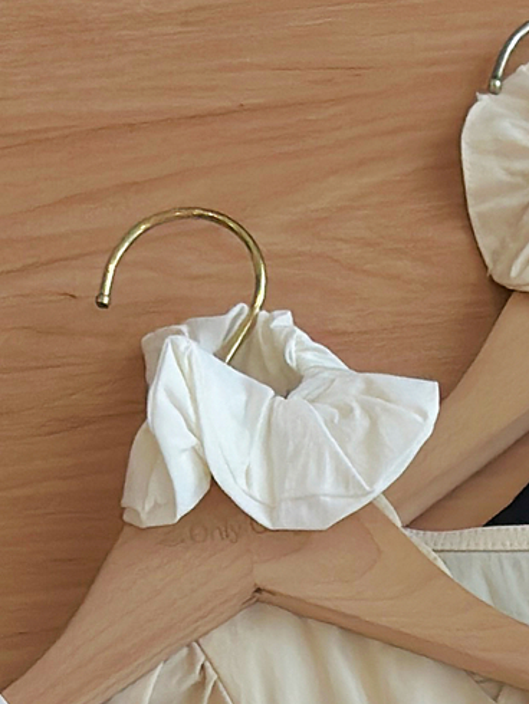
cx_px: 801
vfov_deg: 7.9
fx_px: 4784
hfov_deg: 6.3
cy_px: 1646
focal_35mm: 235
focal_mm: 6.86
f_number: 1.78
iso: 80
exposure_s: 1/319
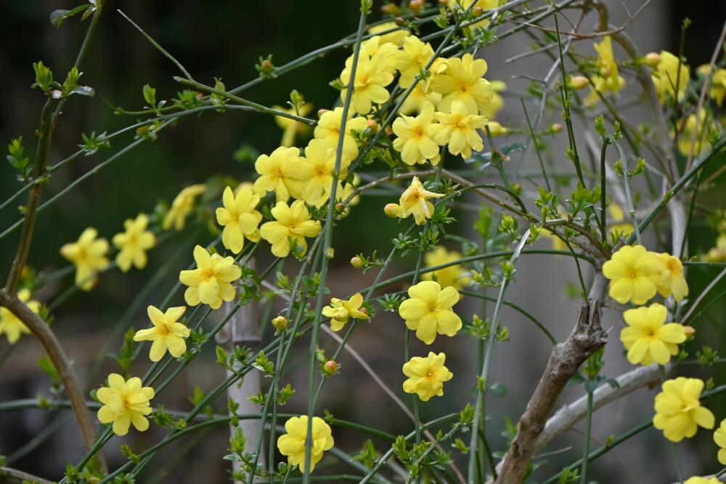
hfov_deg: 5.5
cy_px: 242
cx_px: 363
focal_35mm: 375
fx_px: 7560
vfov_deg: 3.7
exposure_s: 1/500
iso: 400
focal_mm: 250
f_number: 6.3
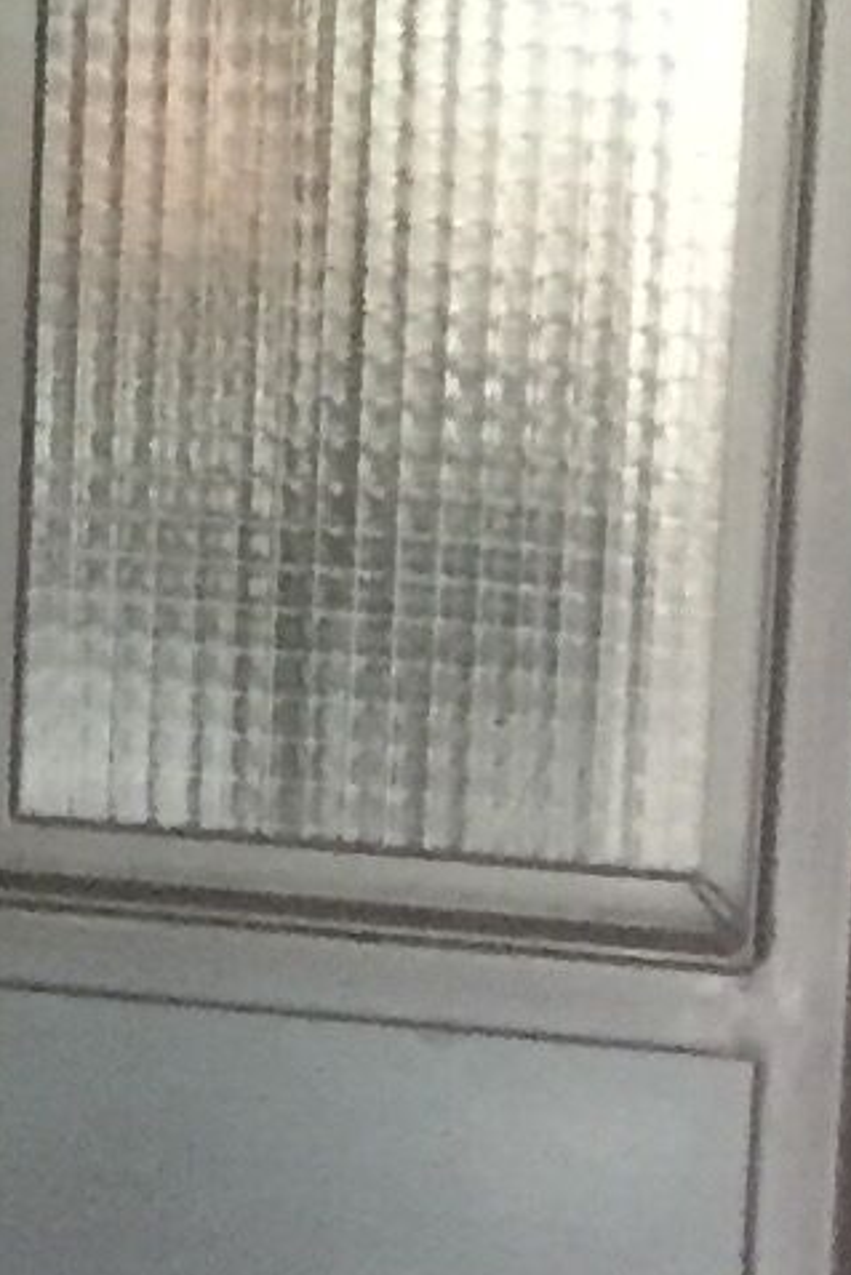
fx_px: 7299
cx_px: -627
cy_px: 784
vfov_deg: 10.0
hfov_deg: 6.5
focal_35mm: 206
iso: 400
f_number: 2.2
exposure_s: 1/17
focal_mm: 4.15
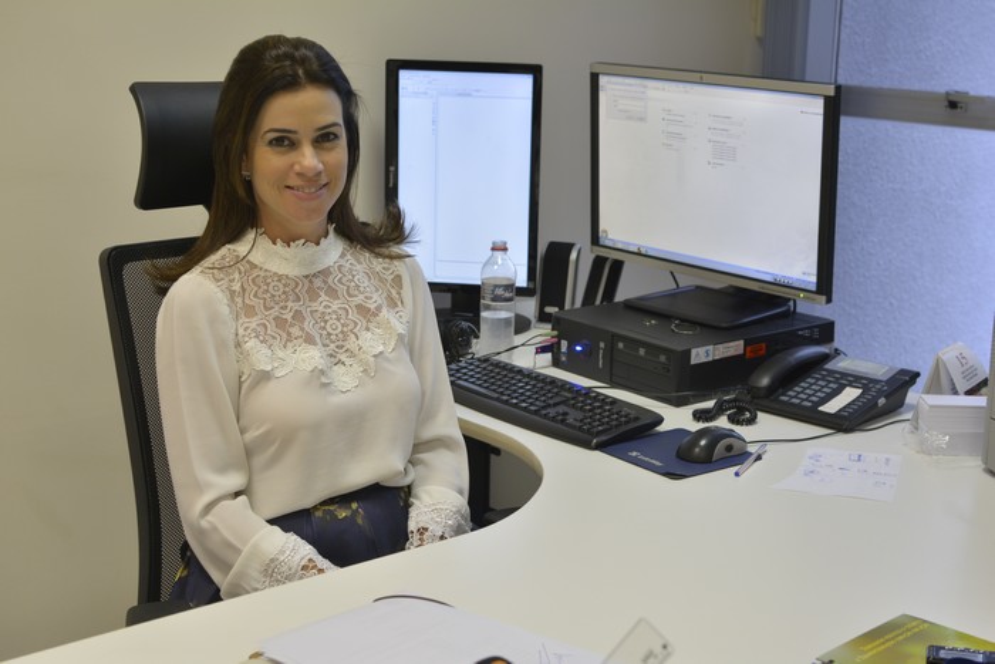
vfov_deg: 25.8
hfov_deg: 37.8
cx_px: 498
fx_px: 1451
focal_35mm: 52
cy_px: 332
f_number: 4.5
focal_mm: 35
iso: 400
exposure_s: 1/80
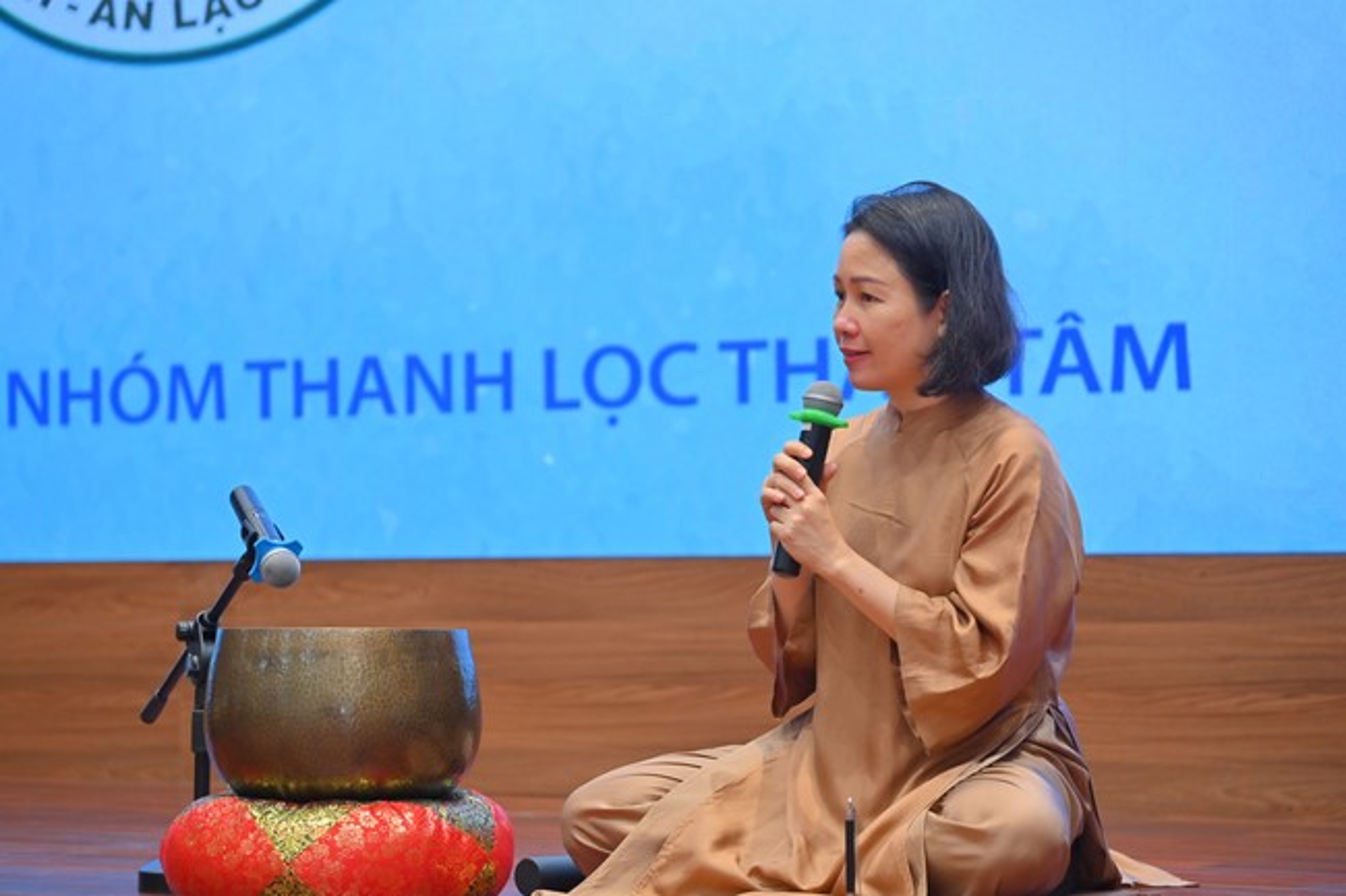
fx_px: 4485
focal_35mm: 120
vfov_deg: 11.4
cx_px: 673
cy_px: 448
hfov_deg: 17.1
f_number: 4
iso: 1250
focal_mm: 120
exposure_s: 1/125
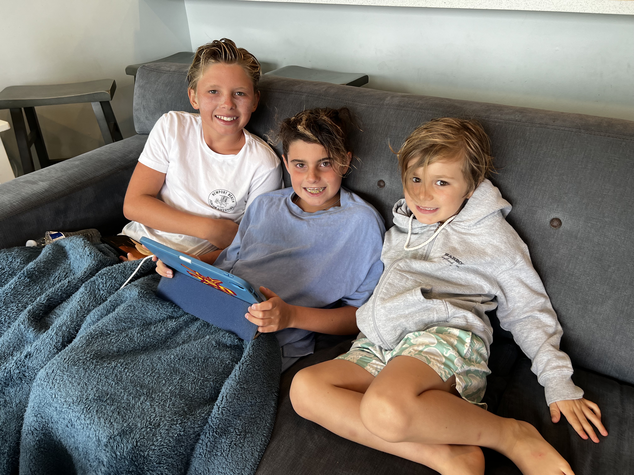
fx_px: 476
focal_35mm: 26
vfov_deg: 53.1
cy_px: 238
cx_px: 317
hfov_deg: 67.3
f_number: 1.5
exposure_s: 1/120
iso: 64
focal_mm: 5.7
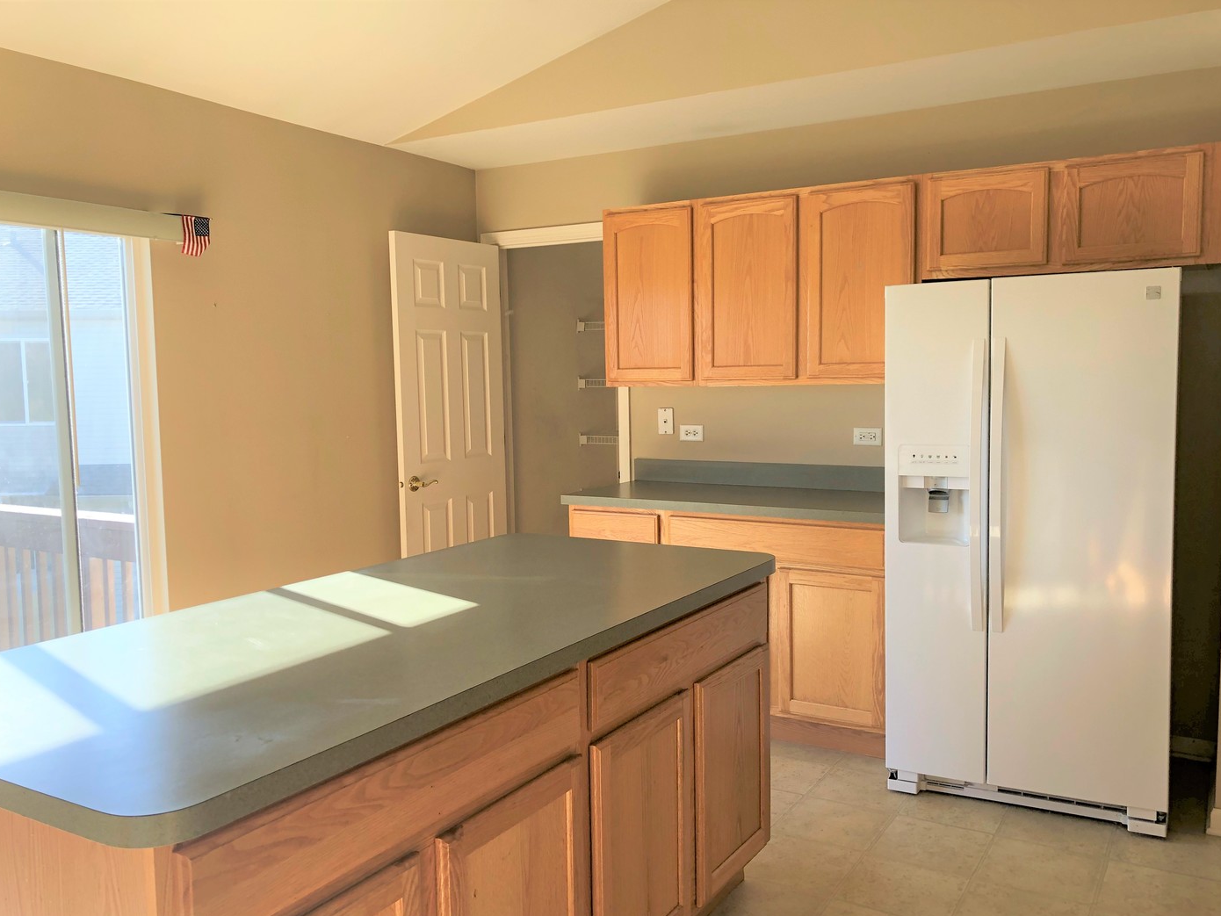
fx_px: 1023
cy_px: 473
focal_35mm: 29
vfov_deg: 48.2
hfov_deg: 61.6
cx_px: 626
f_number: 1.8
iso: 25
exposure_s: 1/120
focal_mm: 4
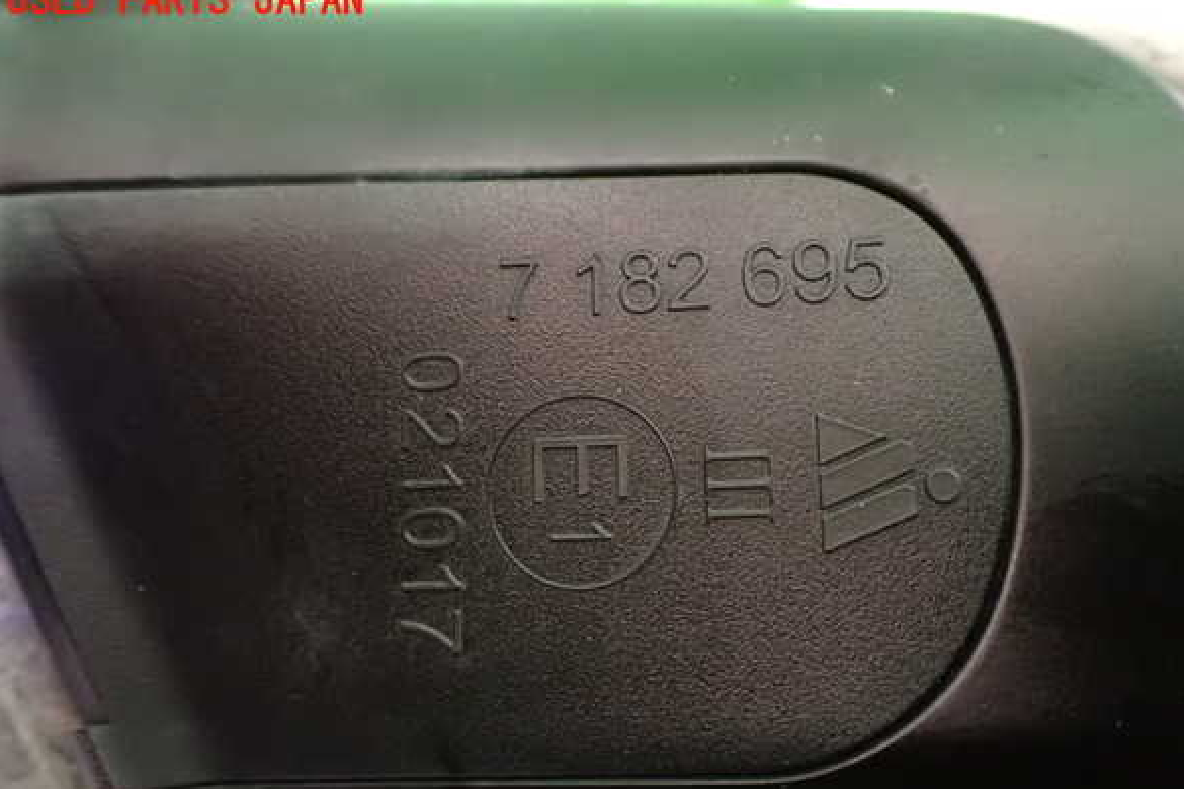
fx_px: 1052
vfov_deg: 41.1
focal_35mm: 32
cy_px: 431
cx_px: 603
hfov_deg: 58.7
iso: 1600
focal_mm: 5.4
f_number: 2.3
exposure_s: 1/13
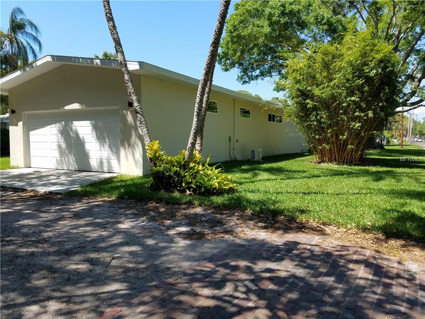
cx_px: 212
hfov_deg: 67.3
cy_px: 160
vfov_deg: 53.1
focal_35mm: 26
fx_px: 319
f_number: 1.7
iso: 50
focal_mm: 4.2
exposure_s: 1/1244
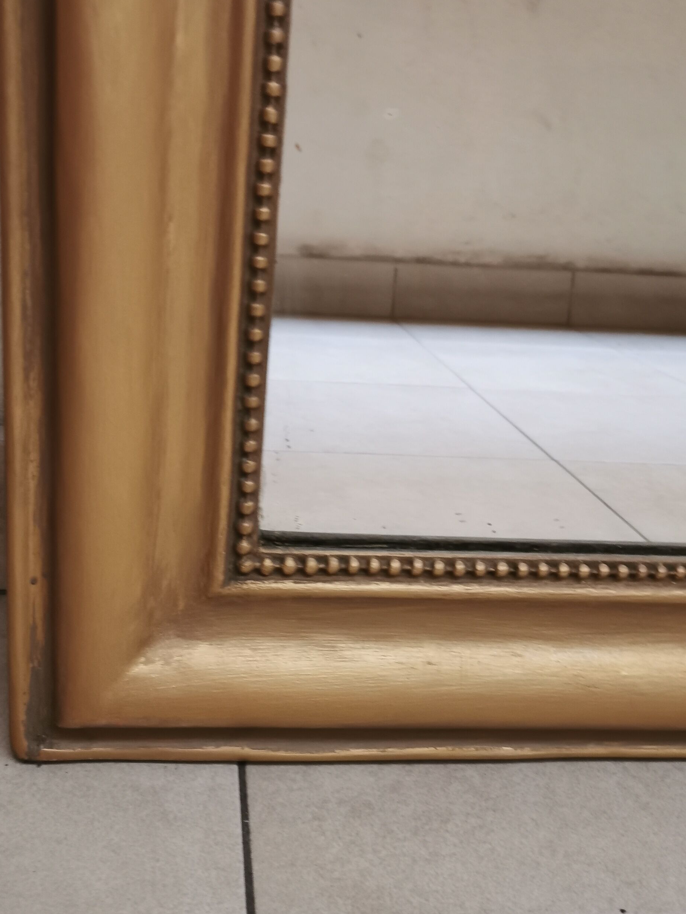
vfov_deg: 46.7
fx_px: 1057
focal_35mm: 40
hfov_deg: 35.9
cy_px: 412
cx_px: 309
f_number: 1.8
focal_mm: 5.58
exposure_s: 1/33.3
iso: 320
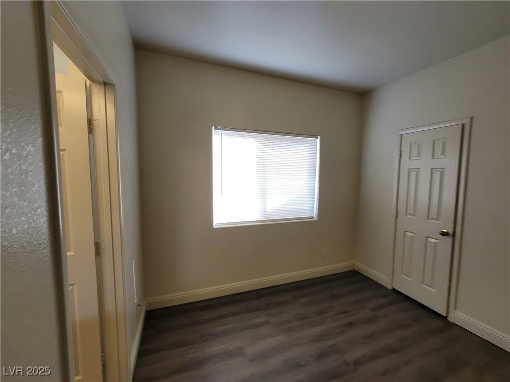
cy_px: 191
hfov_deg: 106.2
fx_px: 192
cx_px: 255
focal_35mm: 13
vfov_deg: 89.9
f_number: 2.2
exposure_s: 1/60
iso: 80
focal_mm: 2.2
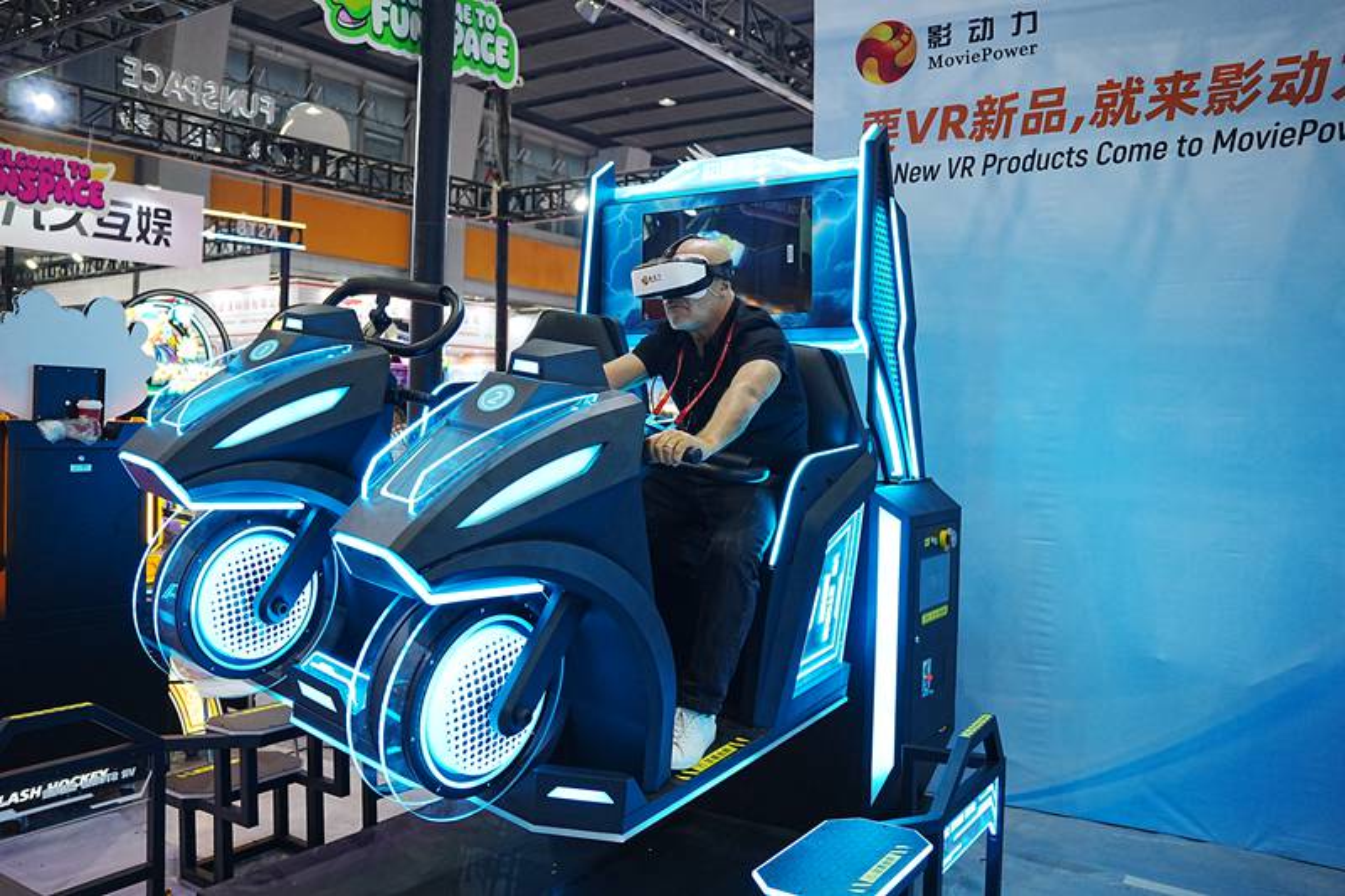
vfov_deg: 46.4
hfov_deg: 65.5
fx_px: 1046
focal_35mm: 28
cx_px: 672
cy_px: 448
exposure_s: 1/500
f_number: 3.2
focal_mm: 28
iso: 1600
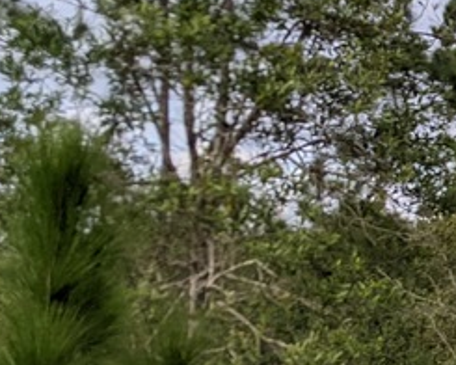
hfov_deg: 15.4
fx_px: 1485
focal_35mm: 110
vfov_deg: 14.0
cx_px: 776
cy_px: 158
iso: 52
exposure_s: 1/2347
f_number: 1.8
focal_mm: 4.44
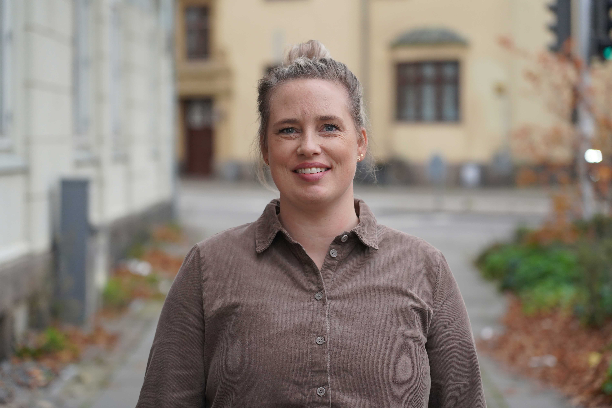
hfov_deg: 19.5
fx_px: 1785
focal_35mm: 105
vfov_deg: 13.0
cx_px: 306
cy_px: 204
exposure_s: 1/160
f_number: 4
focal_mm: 105
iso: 1250
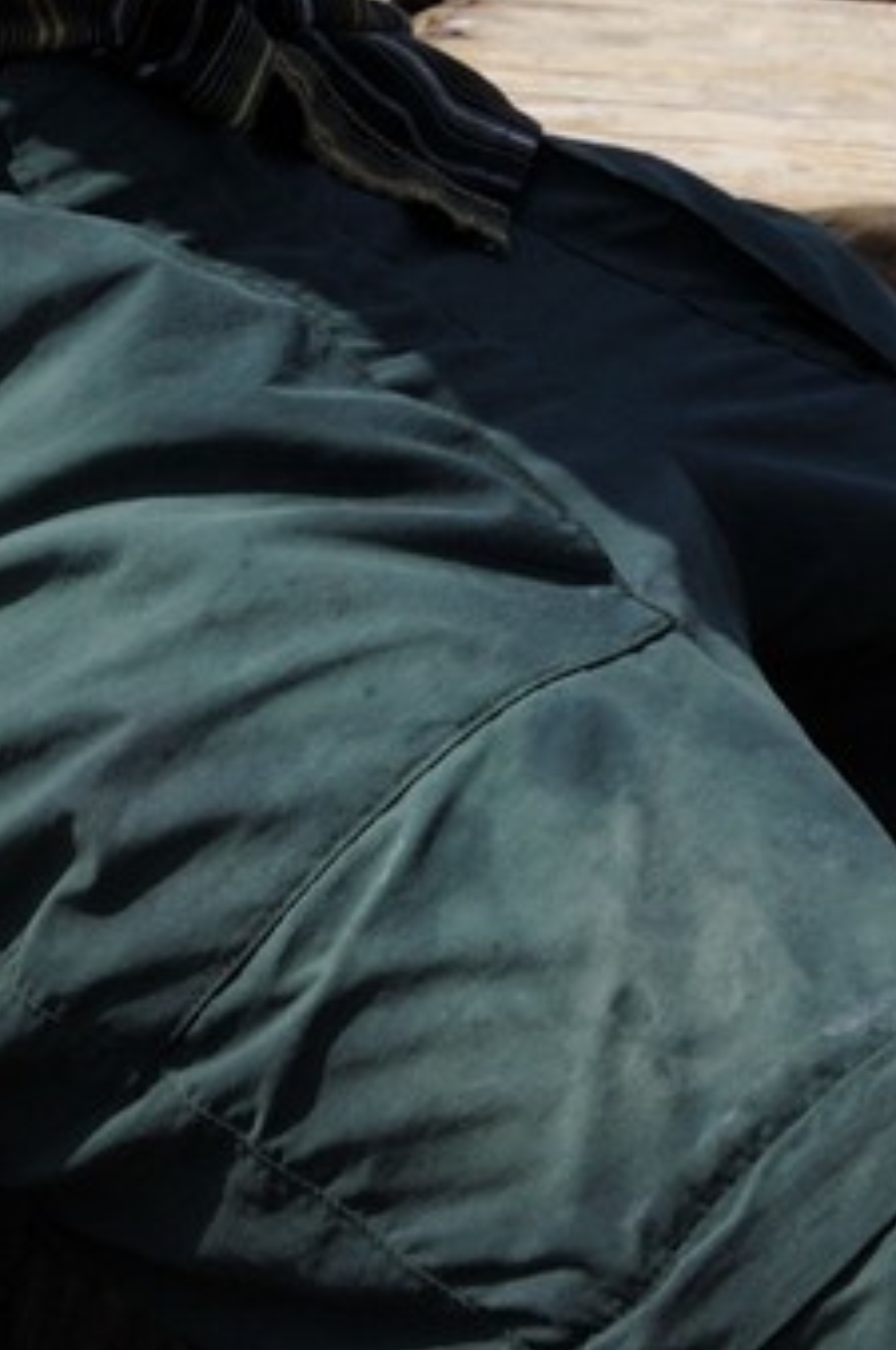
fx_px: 5654
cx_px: 554
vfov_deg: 12.0
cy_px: -1390
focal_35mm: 151
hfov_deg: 9.1
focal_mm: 32
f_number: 11
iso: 200
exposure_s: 1/250
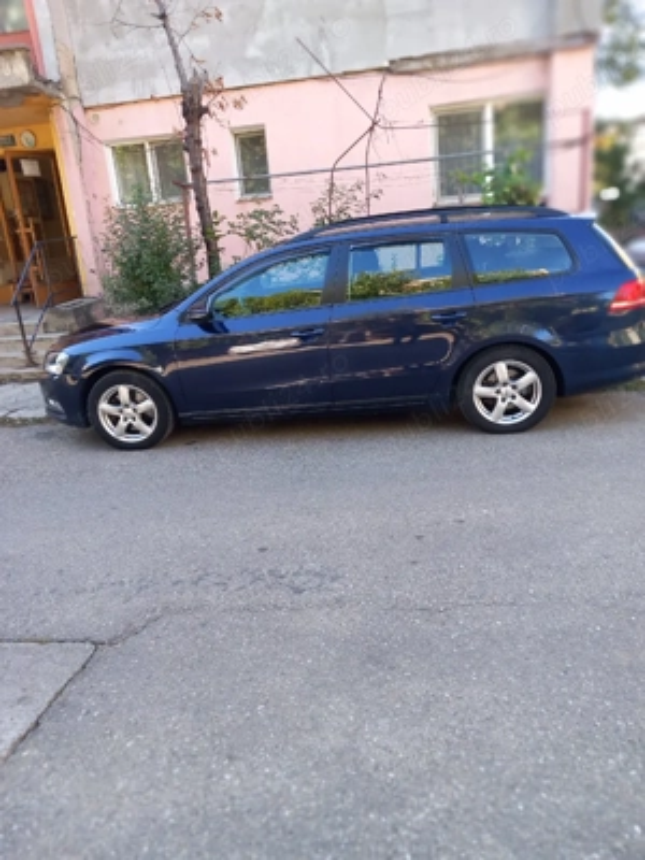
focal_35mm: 25
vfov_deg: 69.4
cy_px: 430
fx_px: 621
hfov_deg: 54.9
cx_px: 322
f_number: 2
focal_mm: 4
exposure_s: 1/50
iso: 32
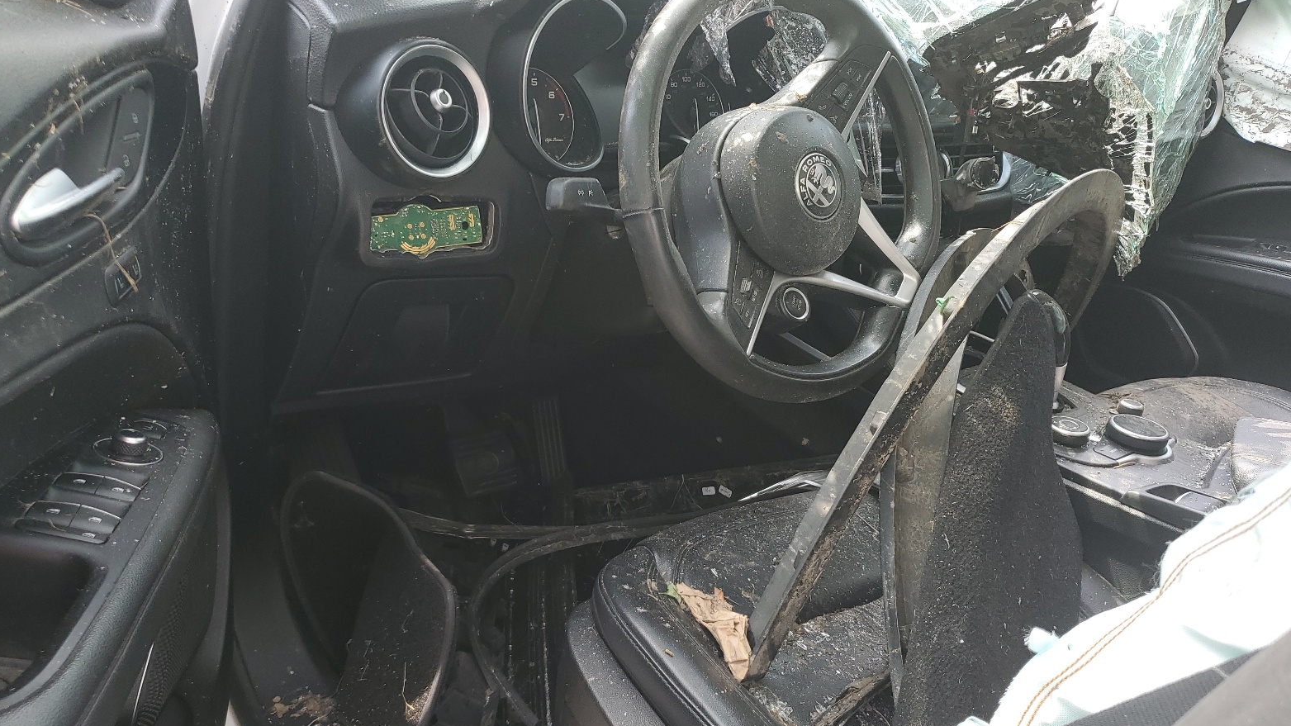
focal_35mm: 29
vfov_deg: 39.9
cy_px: 453
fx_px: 993
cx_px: 657
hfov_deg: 66.1
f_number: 1.5
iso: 50
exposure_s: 1/222
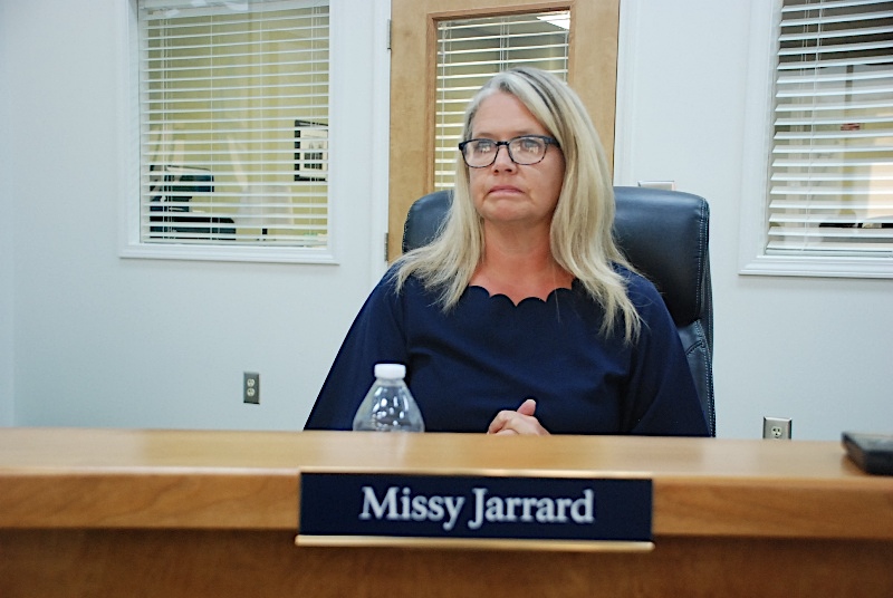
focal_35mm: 48
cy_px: 299
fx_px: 1192
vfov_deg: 28.2
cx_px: 446
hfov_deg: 41.1
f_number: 4.2
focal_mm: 32
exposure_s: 1/60
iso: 1000
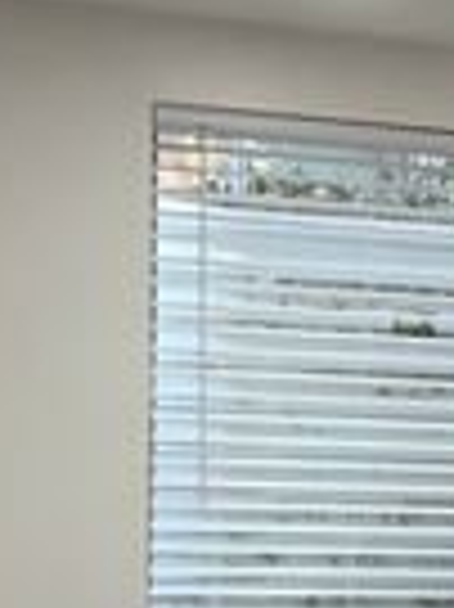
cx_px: 1092
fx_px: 2400
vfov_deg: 14.2
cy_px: 594
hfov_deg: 9.6
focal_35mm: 137
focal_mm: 6.76
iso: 100
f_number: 1.78
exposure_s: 1/120
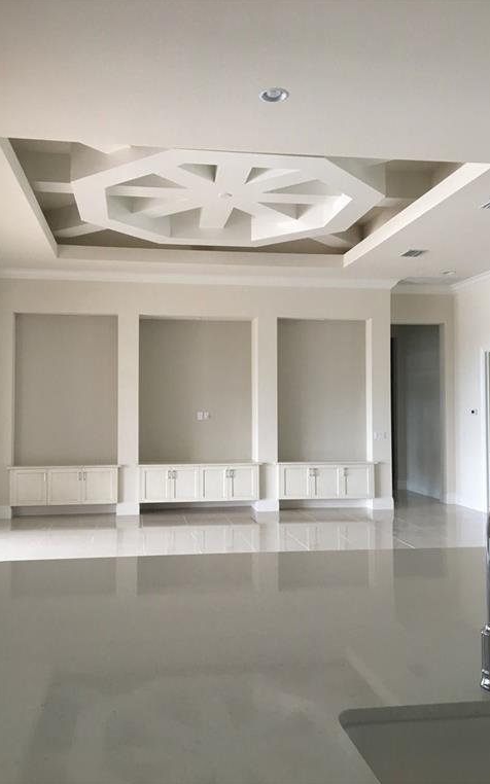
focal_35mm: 31
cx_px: 225
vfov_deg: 61.2
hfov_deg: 40.6
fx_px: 663
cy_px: 391
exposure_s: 1/30
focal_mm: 4.15
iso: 50
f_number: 2.2
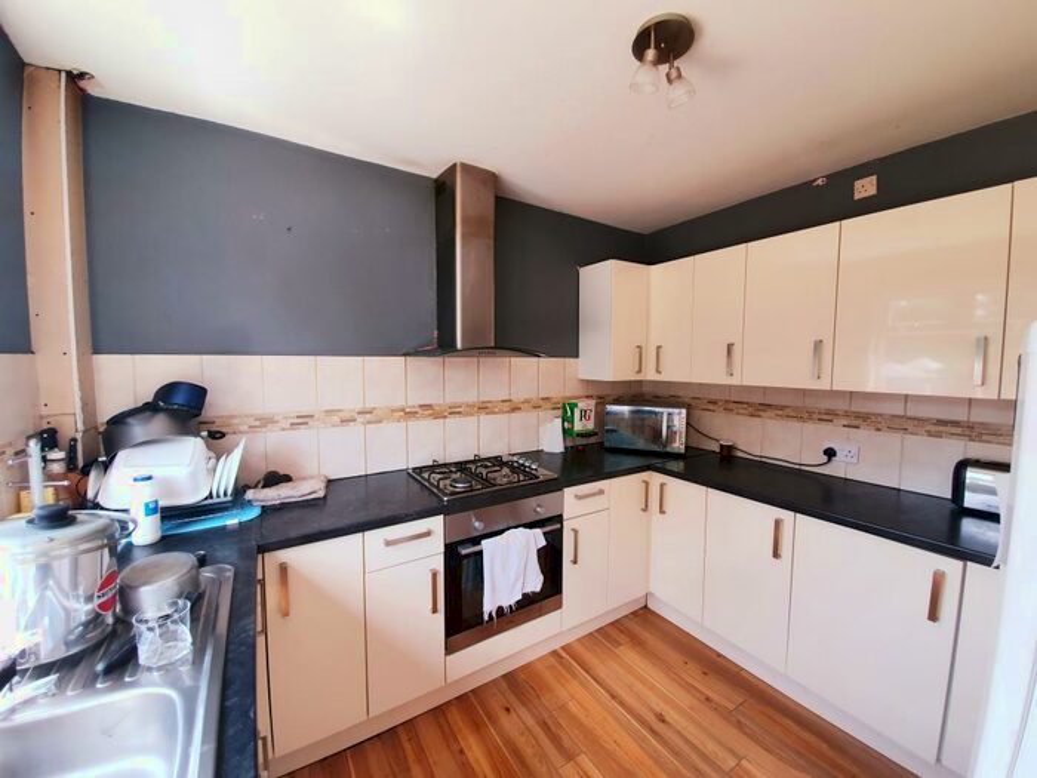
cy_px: 389
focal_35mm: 13
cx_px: 518
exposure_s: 1/50
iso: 50
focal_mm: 1.8
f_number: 2.2
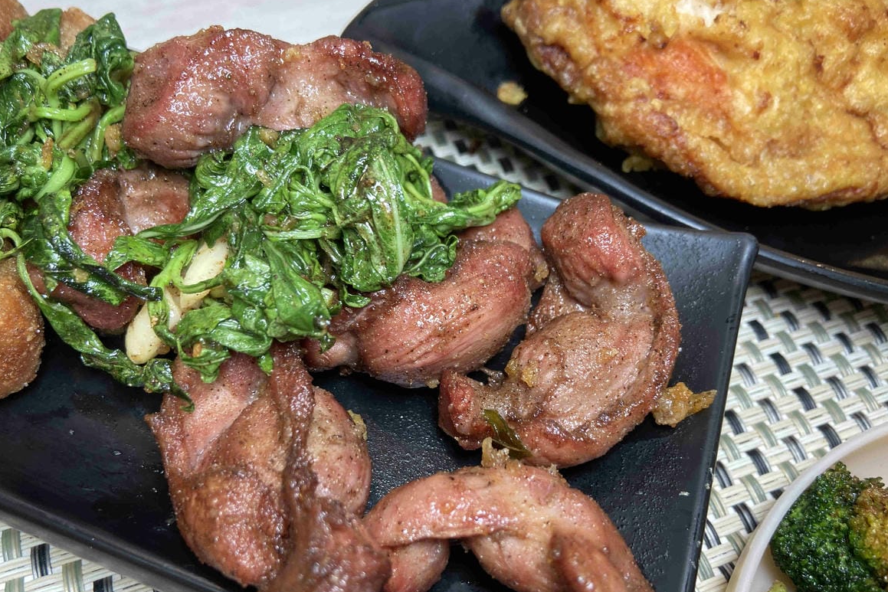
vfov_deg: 46.3
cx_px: 443
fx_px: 691
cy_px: 335
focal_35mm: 28
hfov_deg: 65.5
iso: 64
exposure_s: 1/120
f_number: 1.8
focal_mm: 4.25
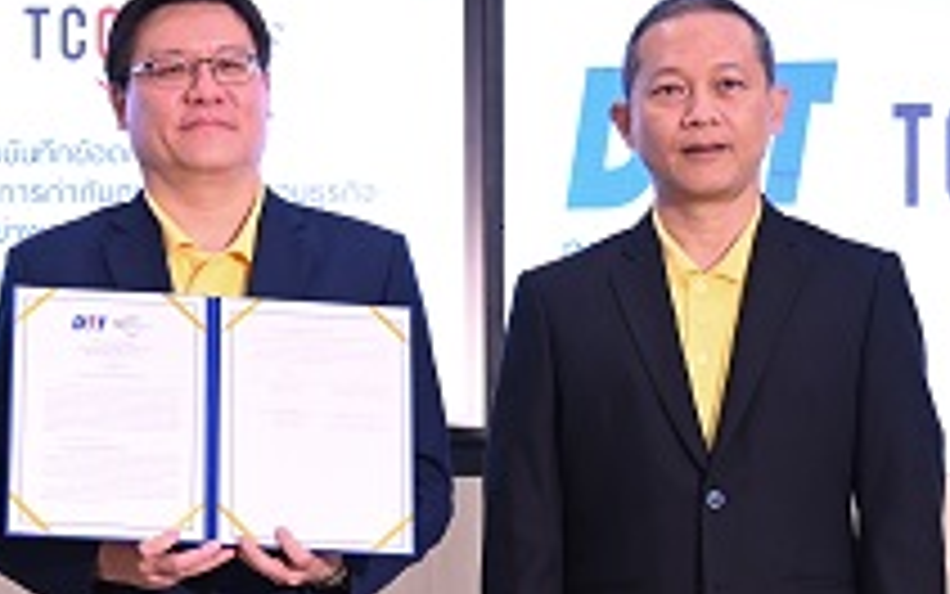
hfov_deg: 16.8
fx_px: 3134
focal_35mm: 121
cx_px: -25
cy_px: 673
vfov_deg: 10.7
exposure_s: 1/80
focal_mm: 46
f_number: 4
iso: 1400
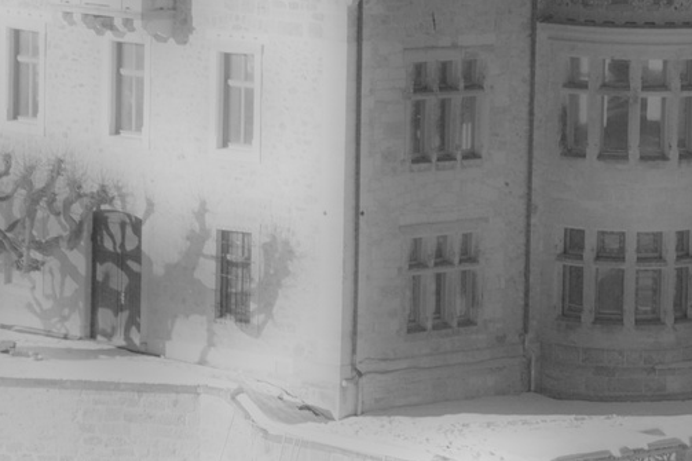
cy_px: 32
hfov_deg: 8.5
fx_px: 4650
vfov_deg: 5.7
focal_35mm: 242
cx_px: 692
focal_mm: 50
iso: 100
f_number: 7.1
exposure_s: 1/200
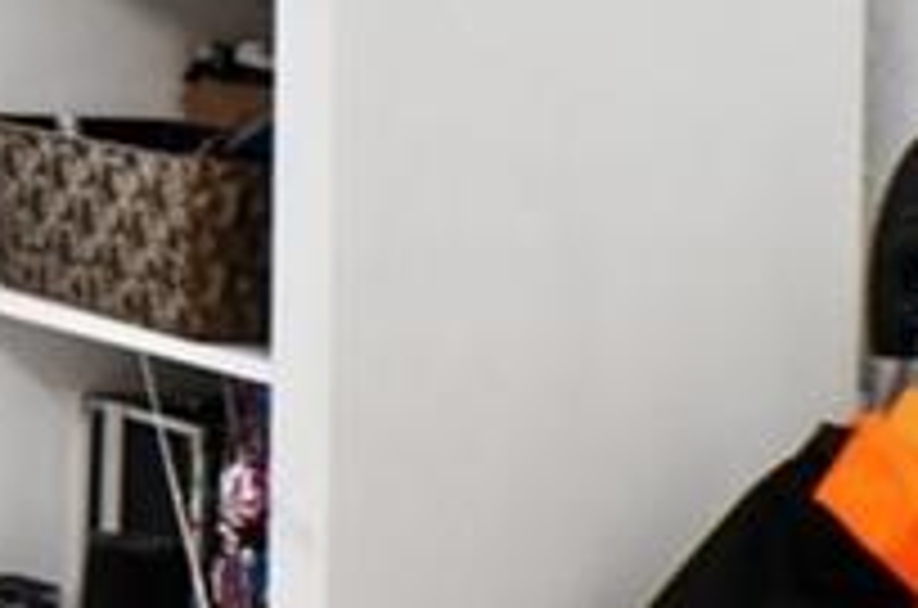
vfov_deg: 12.1
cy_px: -97
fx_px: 2798
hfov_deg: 9.5
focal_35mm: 110
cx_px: -2336
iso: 200
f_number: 8
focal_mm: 14
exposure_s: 1/1.25
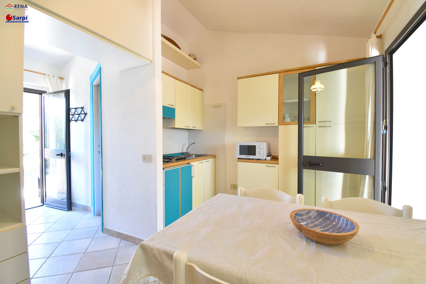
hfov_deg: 100.4
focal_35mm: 15
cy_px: 142
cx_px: 213
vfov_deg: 77.3
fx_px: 177
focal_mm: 10
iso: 400
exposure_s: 1/2.5
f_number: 11
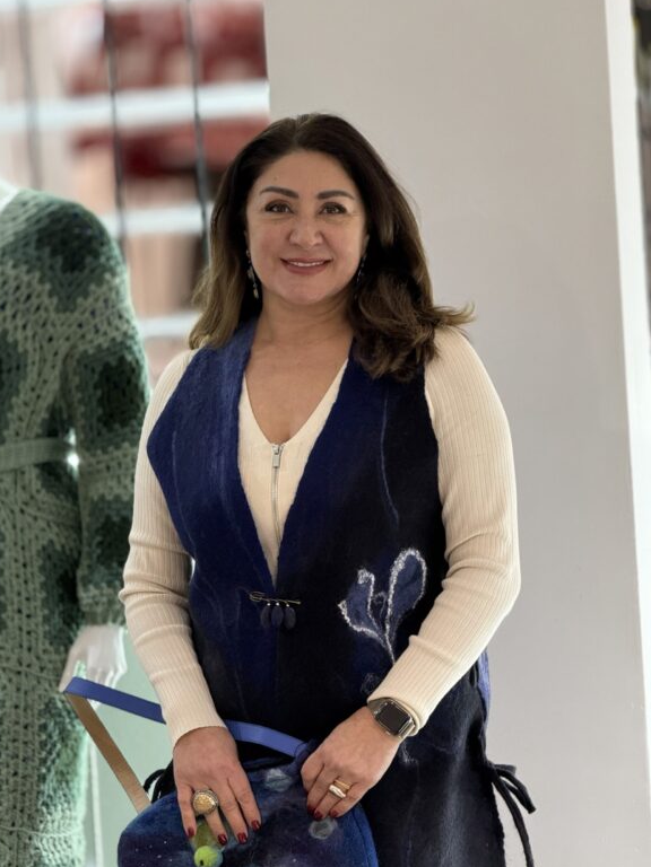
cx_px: 321
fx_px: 3134
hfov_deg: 11.9
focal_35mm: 125
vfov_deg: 15.8
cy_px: 438
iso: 200
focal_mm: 15.66
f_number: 2.8
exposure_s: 1/33
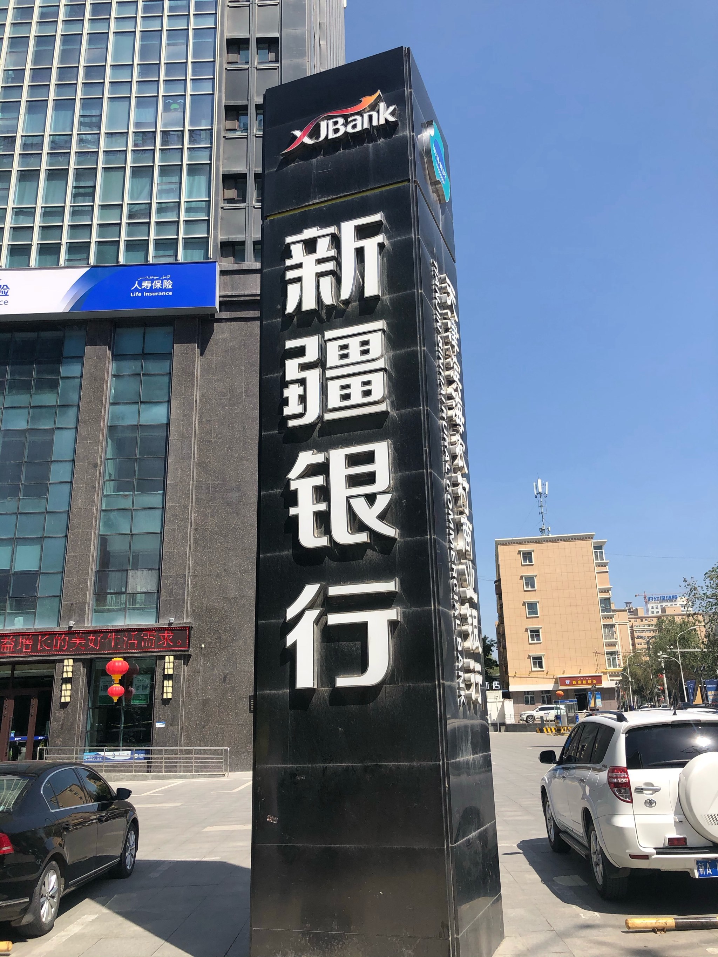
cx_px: 359
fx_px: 774
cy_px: 478
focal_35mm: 28
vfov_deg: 63.4
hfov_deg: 49.8
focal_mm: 4
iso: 20
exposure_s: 1/1715
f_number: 1.8
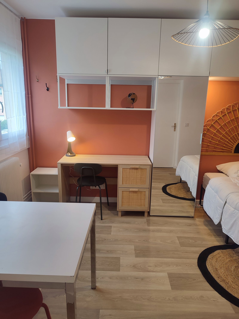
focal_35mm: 24
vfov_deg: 71.6
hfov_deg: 56.8
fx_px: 221
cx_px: 120
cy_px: 160
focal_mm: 5.89
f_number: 1.89
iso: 89
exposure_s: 1/33
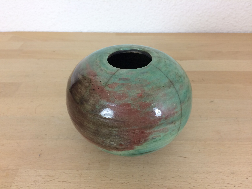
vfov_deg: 48.2
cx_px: 126
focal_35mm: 29
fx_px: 211
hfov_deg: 61.7
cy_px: 94
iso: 50
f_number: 2.2
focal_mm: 4.15
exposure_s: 1/33
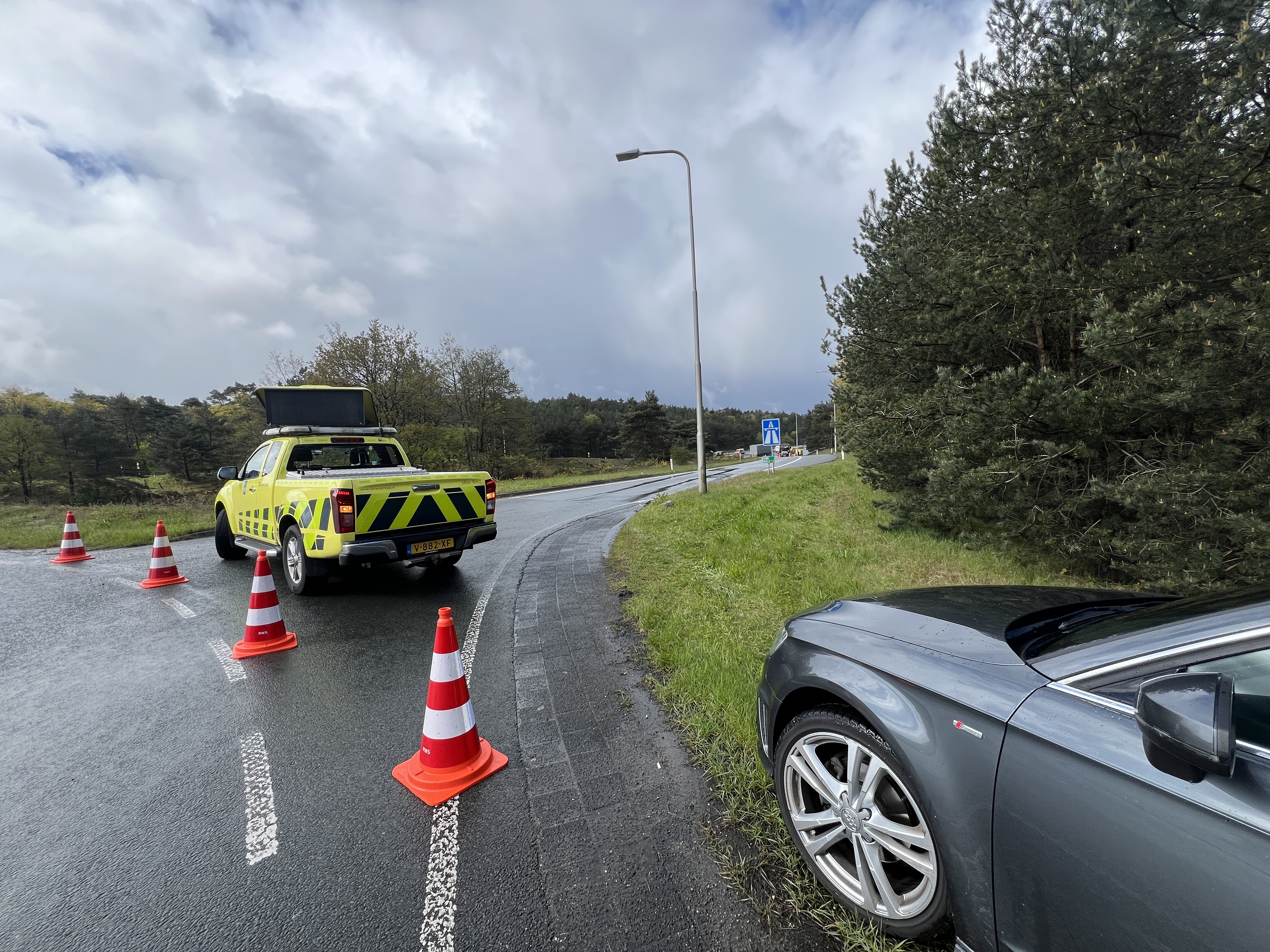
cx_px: 635
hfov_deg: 106.2
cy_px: 476
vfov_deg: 89.9
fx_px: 477
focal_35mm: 13
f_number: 1.8
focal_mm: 1.57
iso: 32
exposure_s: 1/986
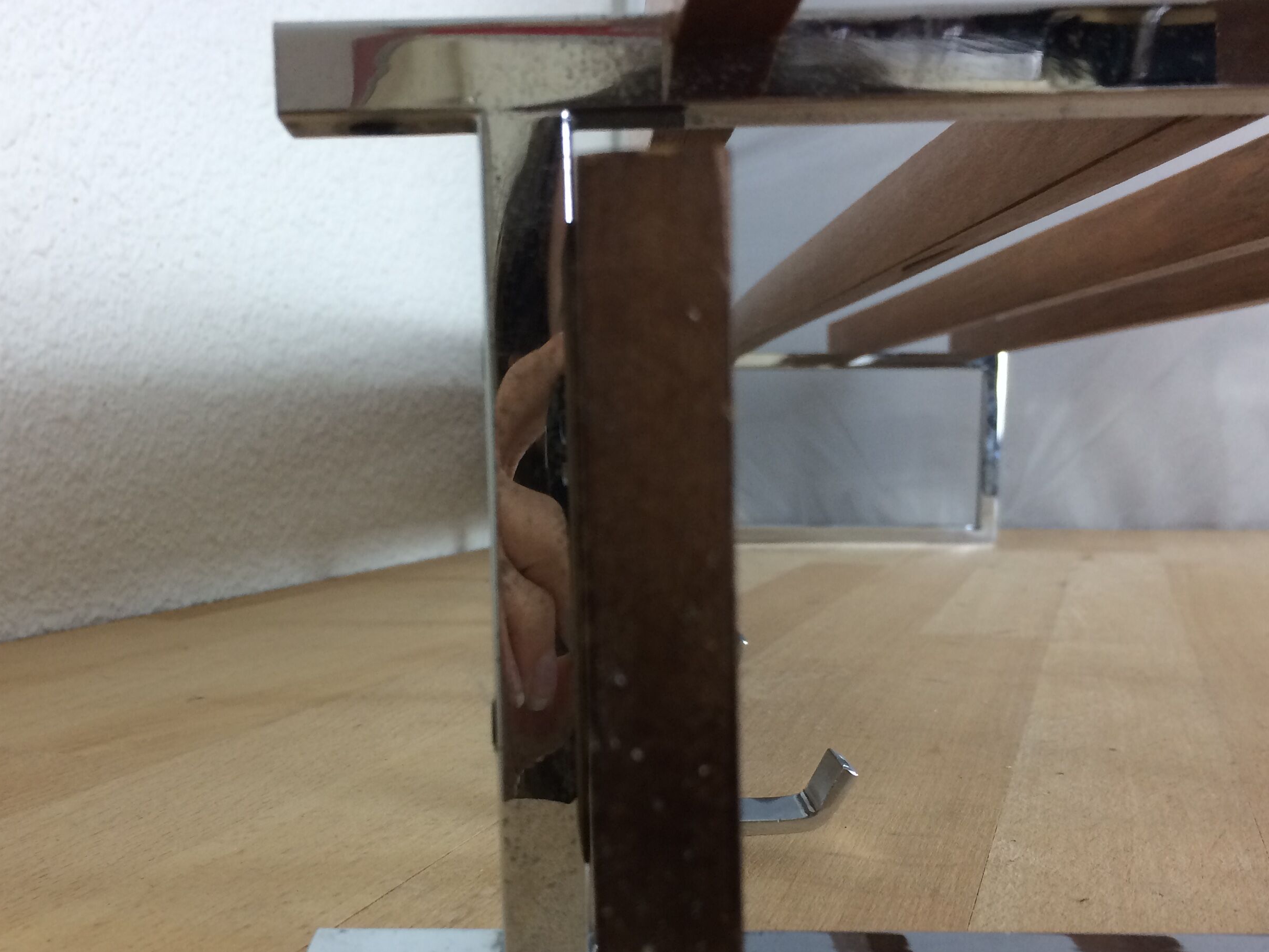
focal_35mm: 39
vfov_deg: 36.6
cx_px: 524
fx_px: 1430
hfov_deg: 47.7
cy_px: 596
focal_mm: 4.15
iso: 50
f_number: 2.2
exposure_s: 1/33
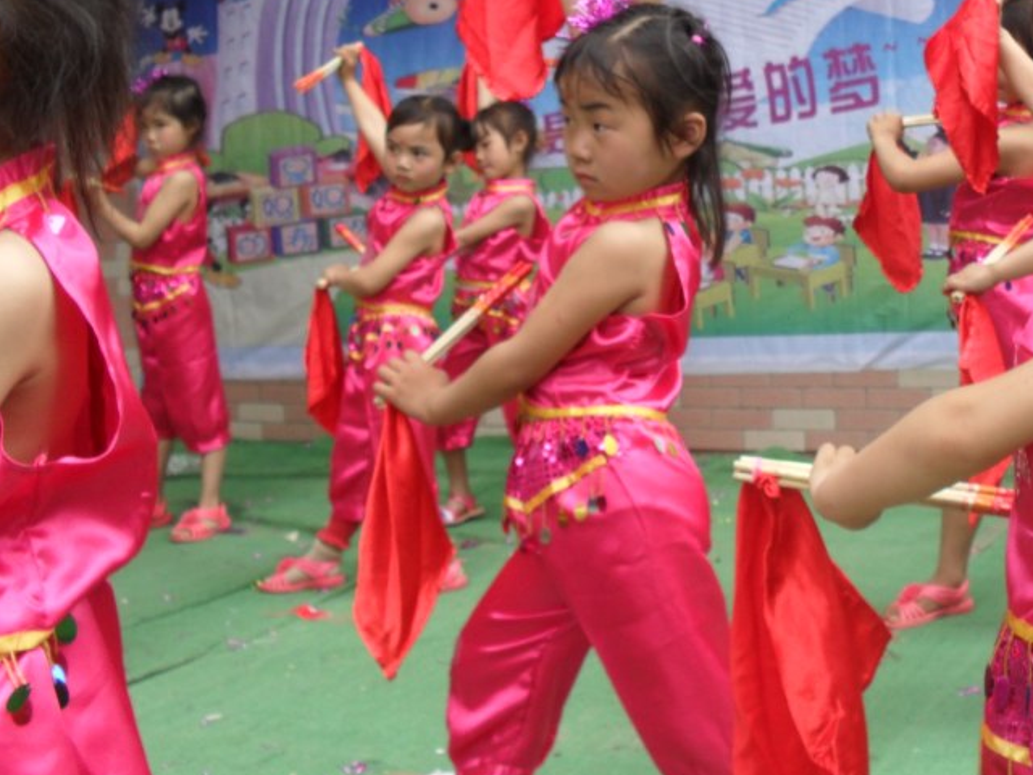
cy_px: 270
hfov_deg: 33.6
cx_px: 788
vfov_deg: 26.0
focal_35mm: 56
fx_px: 1671
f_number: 3.2
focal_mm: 6.3
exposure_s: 1/180
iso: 100
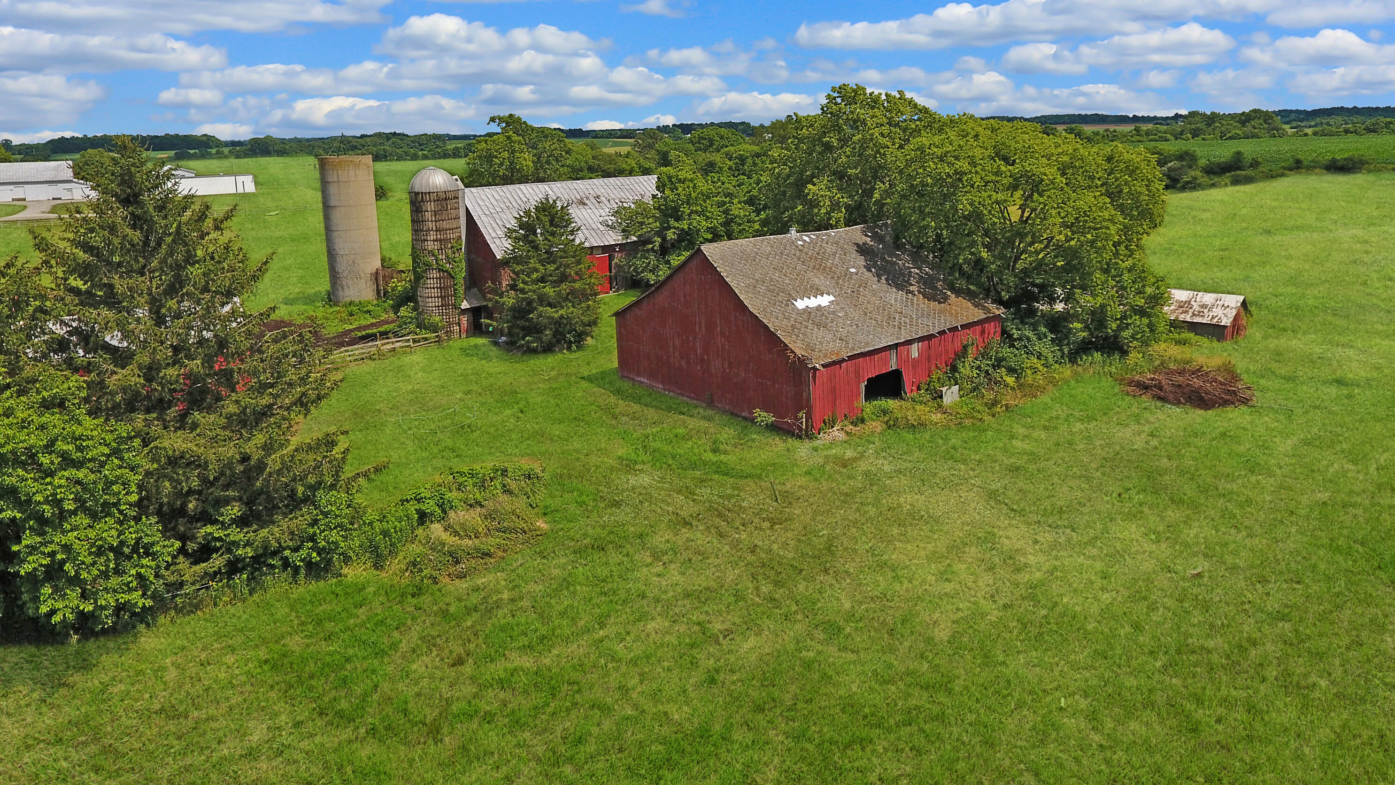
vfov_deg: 50.8
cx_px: 704
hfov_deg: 81.2
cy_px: 284
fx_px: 814
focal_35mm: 22
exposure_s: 1/1379
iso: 100
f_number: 2.8
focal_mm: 3.61
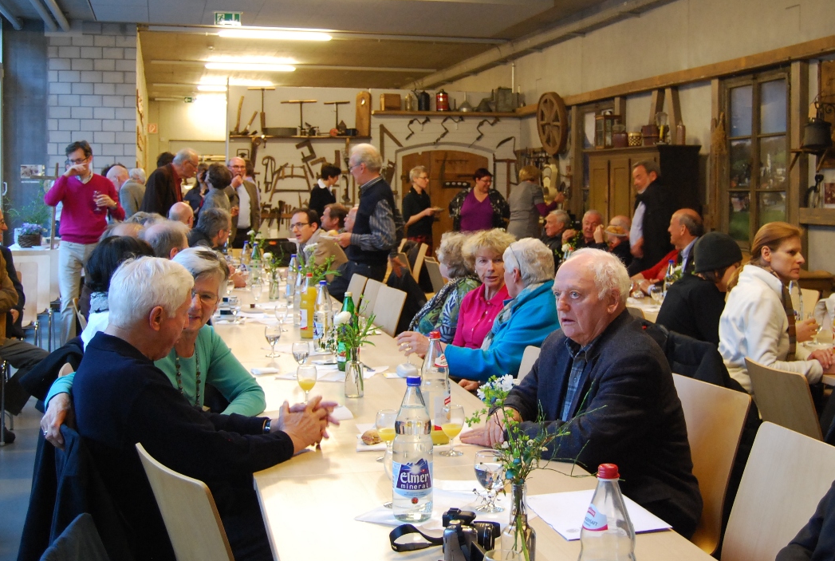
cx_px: 455
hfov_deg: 41.2
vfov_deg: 28.3
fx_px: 1109
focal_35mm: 48
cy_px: 207
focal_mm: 23
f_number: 3.8
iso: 800
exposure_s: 1/30
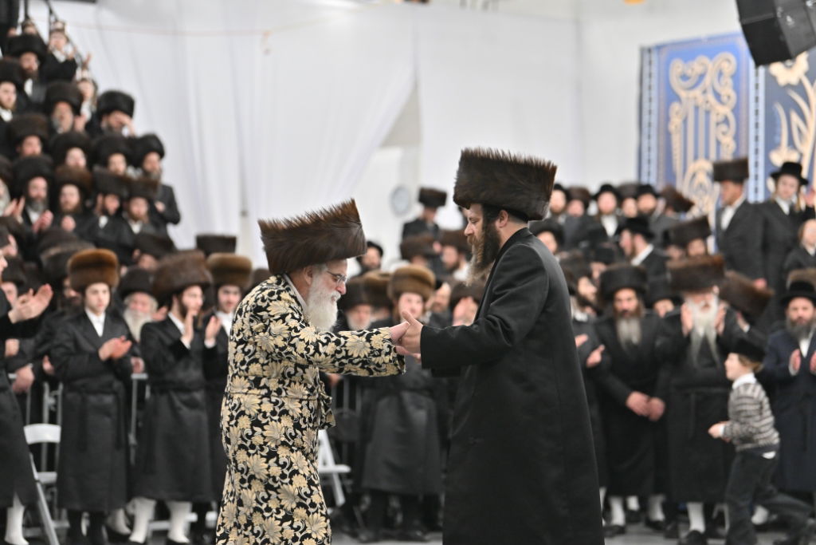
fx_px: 2834
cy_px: 272
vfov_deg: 11.0
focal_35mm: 125
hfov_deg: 16.4
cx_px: 408
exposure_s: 1/400
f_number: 2.8
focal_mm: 125
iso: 2000
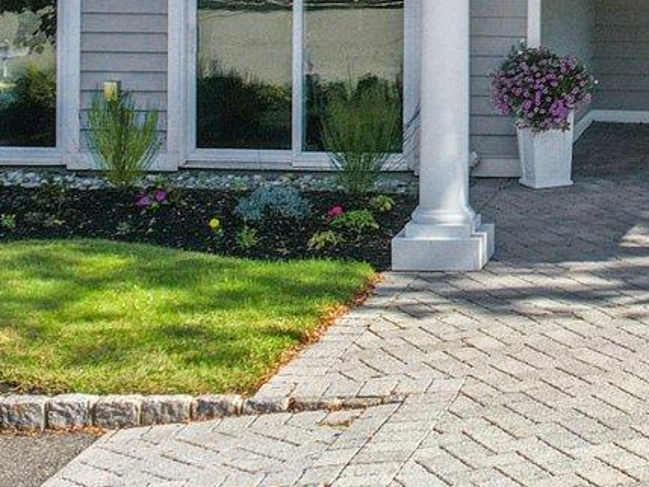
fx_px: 1894
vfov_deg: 14.1
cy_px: -122
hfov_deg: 18.6
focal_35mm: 101
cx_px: 747
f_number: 2.8
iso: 100
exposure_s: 1/1000
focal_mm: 8.38
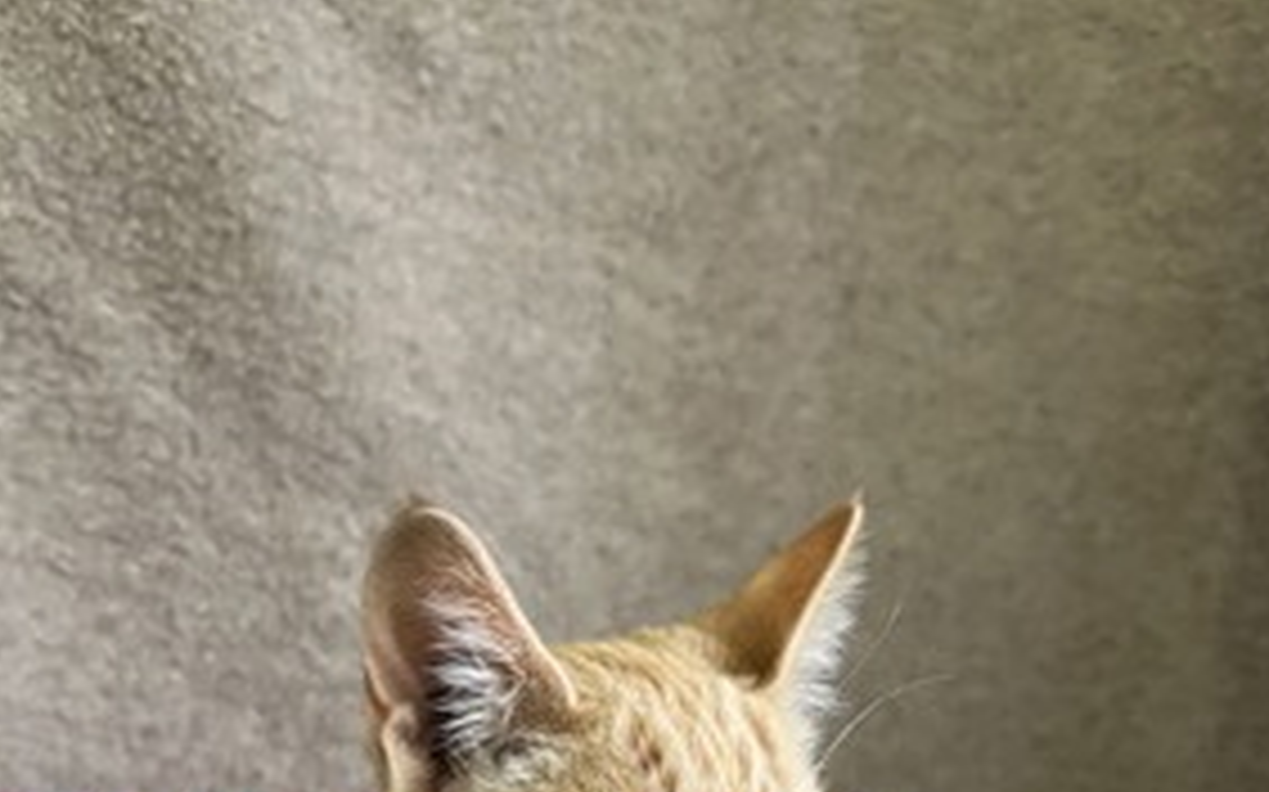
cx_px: 601
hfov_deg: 48.2
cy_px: 940
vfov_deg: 27.6
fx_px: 1417
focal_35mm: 41
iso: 100
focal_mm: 5.1
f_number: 1.6
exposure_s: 1/60
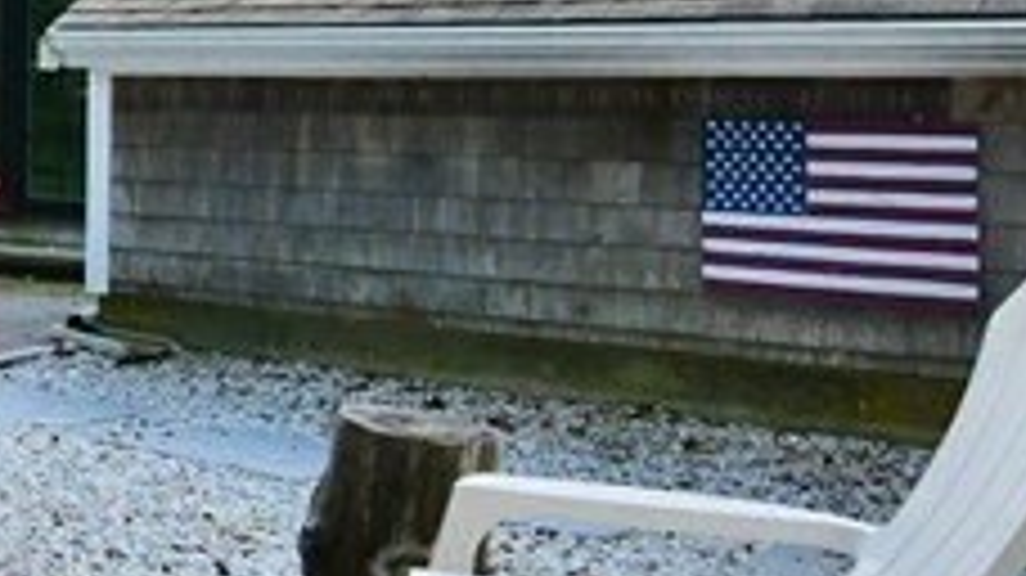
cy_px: 7
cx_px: -148
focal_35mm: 66
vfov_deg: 17.8
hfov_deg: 28.5
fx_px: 1795
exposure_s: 1/320
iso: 1800
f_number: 8
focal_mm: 14
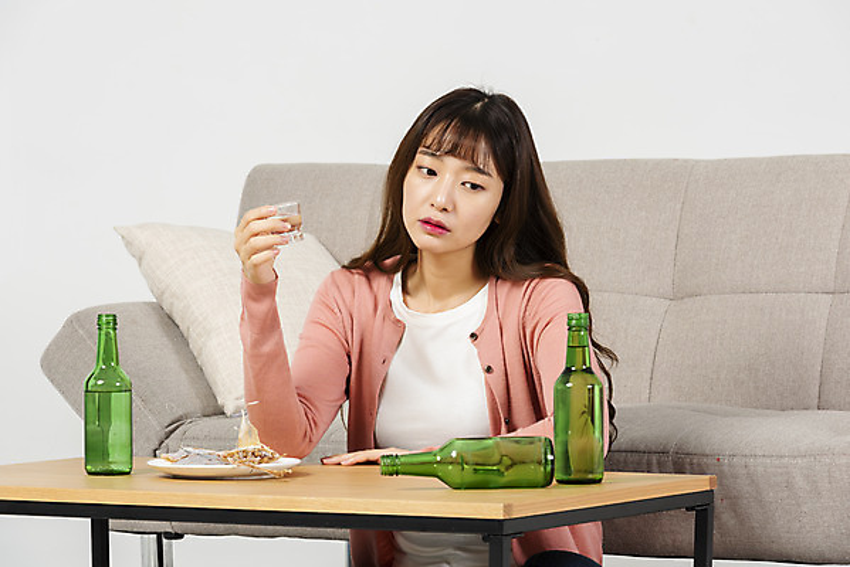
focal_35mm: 165
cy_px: 284
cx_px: 425
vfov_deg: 8.3
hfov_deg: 12.4
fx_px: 3898
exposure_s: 1/125
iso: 100
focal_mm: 165
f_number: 11
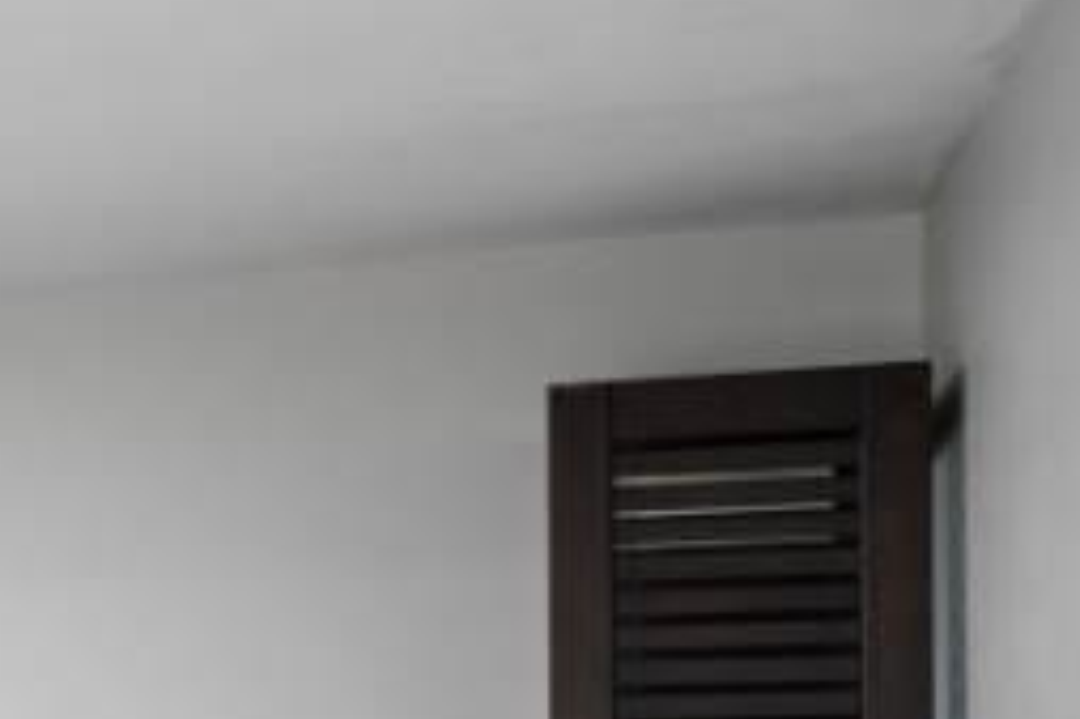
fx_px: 3192
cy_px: 834
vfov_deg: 12.6
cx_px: -2305
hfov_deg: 10.8
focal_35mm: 106
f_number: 8
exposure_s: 1.6
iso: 320
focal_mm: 16.7
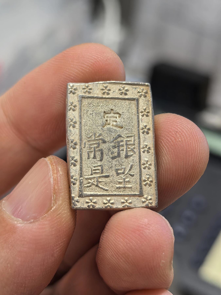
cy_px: 148
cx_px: 110
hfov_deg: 27.0
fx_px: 460
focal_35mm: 54
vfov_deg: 35.5
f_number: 2
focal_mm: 6.98
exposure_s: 1/100
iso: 320
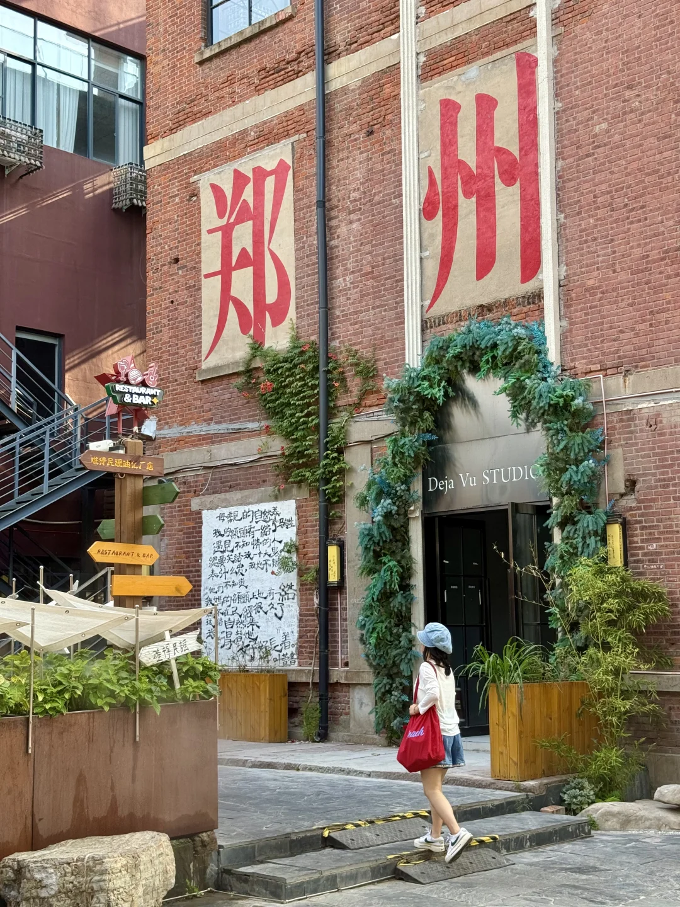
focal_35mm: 48
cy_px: 454
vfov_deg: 39.7
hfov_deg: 30.3
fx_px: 1257
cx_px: 340
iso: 64
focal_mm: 6.76
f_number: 1.78
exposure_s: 1/364
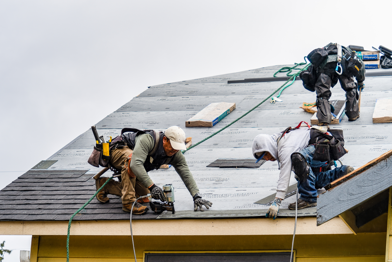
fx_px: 925
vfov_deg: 16.1
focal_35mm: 85
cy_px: 131
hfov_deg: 23.9
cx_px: 196
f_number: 7.1
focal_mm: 85
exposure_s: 1/160
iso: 100
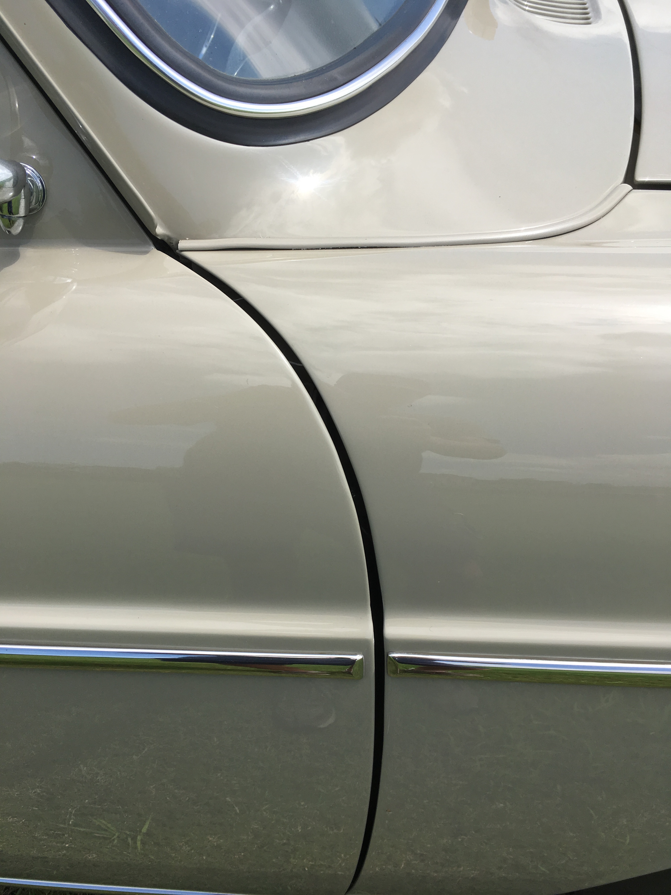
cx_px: 336
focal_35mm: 29
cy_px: 448
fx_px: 750
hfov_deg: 48.2
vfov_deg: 61.7
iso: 25
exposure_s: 1/1350
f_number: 2.2
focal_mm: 4.15
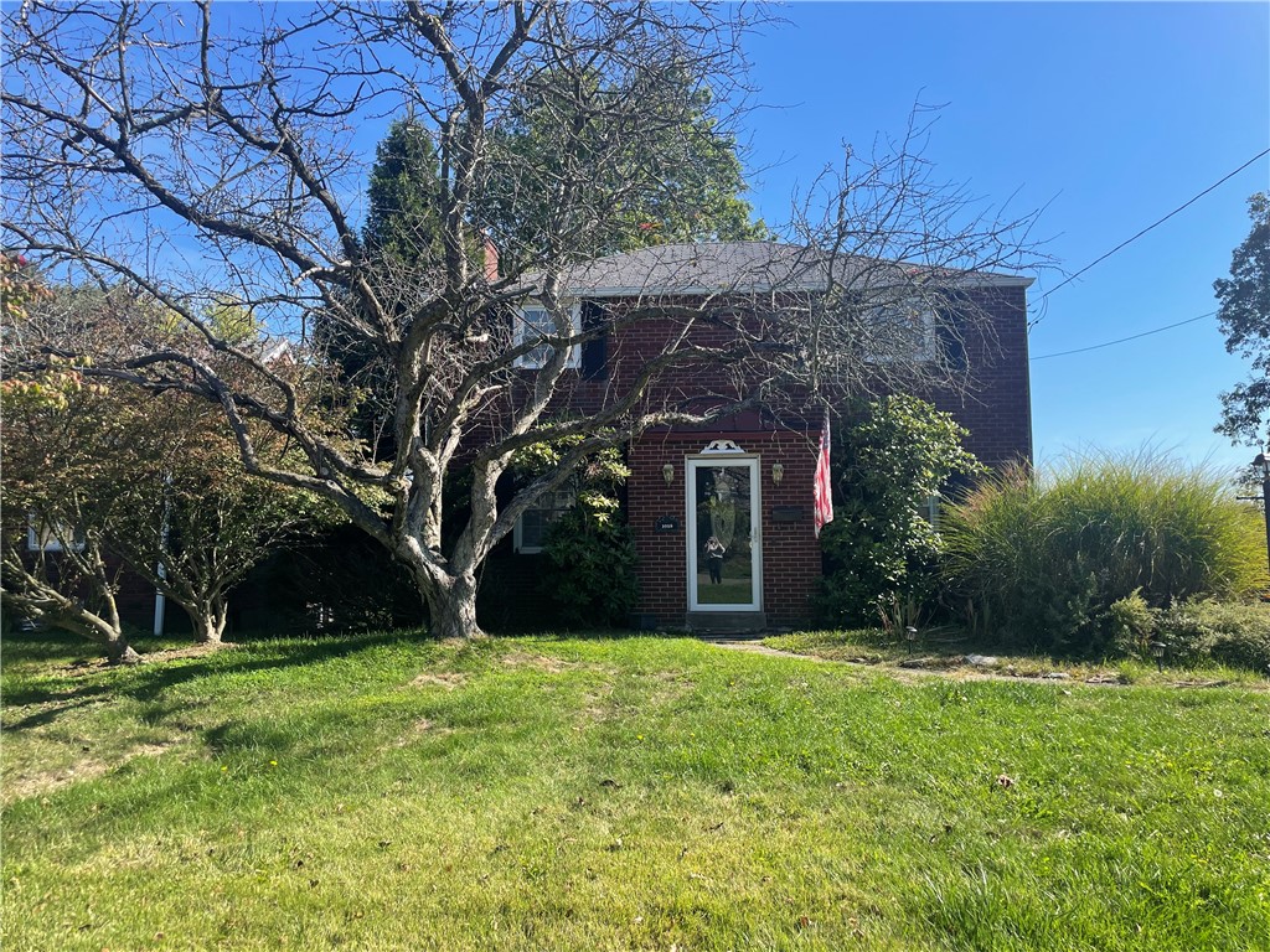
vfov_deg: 53.1
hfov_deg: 67.3
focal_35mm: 26
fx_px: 954
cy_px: 476
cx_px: 635
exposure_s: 1/1618
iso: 32
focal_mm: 4.2
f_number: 1.6
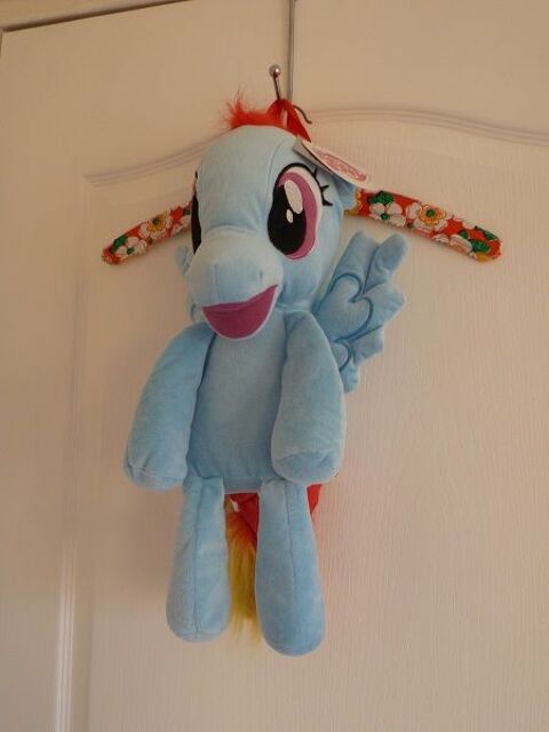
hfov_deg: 44.2
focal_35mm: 32
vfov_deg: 56.8
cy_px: 366
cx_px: 274
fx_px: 677
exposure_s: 1/30
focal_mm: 5.7
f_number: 3
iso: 125
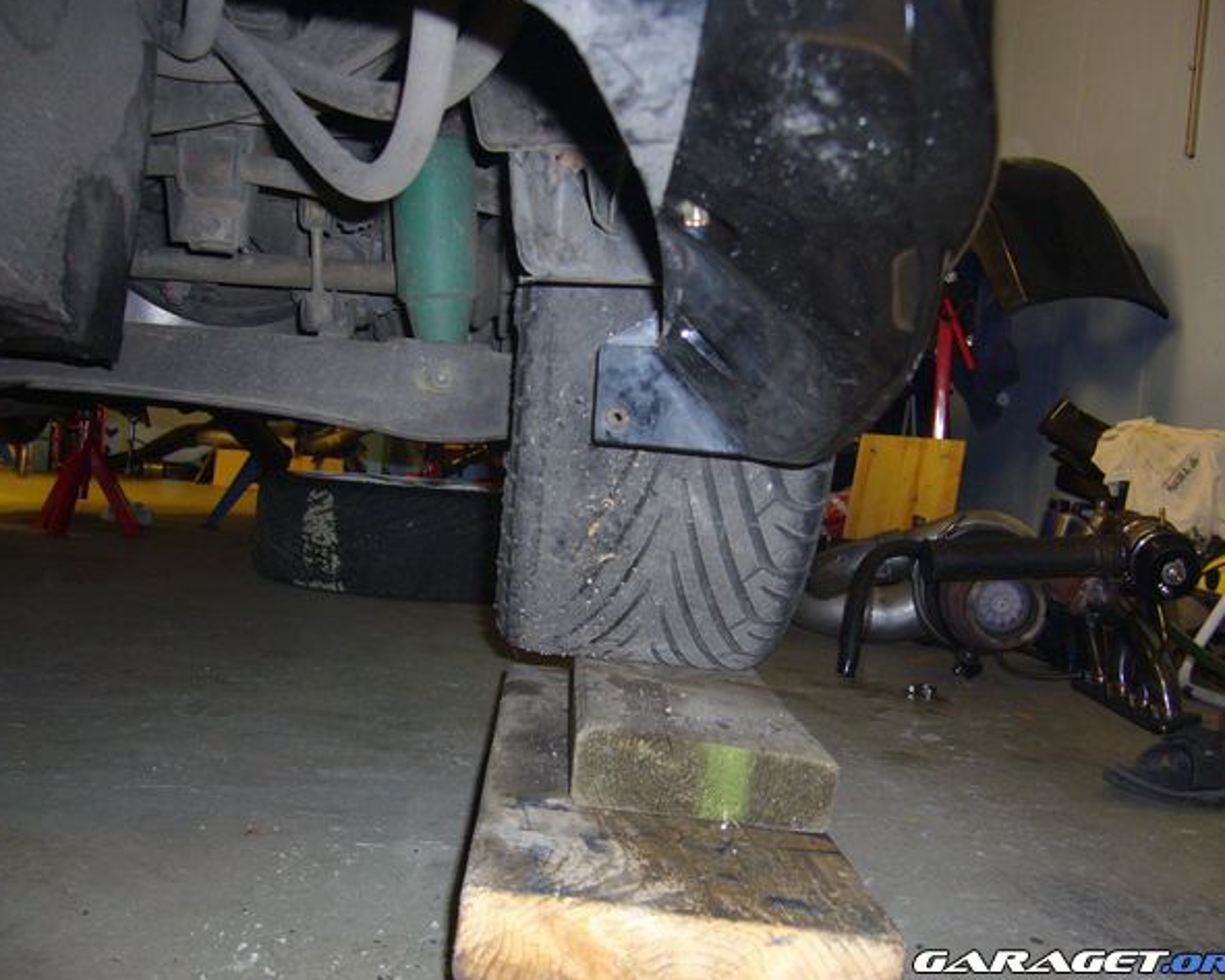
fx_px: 1342
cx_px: 605
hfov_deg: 49.1
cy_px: 485
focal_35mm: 37
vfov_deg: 40.1
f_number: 2.8
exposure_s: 1/8
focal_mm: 5.8
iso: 80
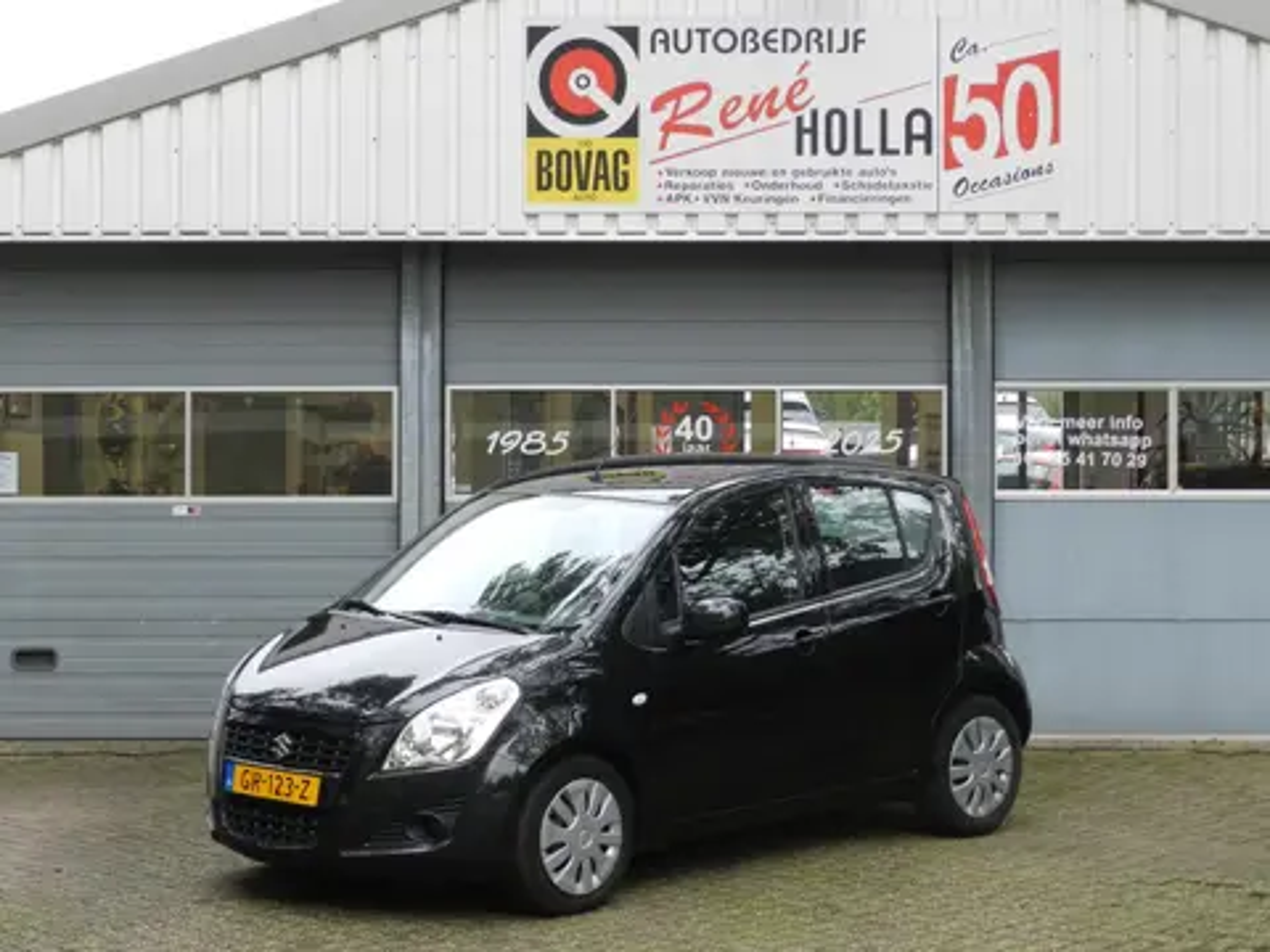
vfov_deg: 17.6
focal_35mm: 84
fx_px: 3082
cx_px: 635
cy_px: 476
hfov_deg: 23.3
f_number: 4.4
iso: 160
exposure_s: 1/50
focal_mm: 14.9
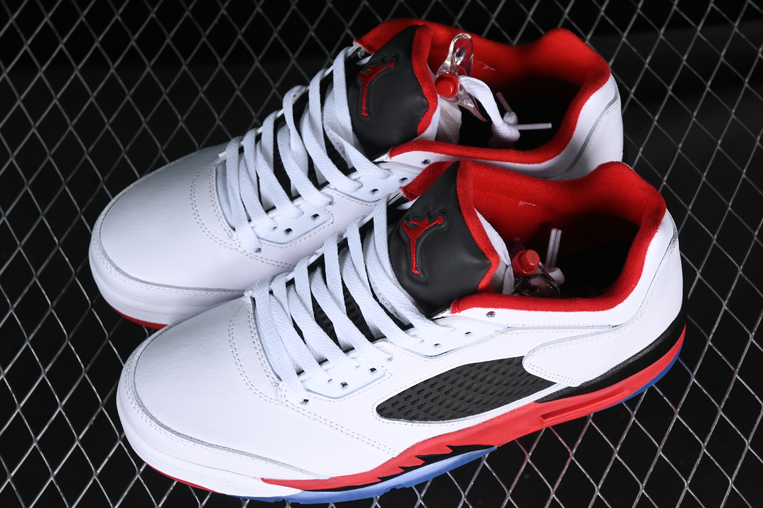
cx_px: 382
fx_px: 1589
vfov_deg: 18.2
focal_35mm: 75
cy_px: 254
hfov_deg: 27.0
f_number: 7.1
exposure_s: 1/80
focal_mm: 50
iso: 160
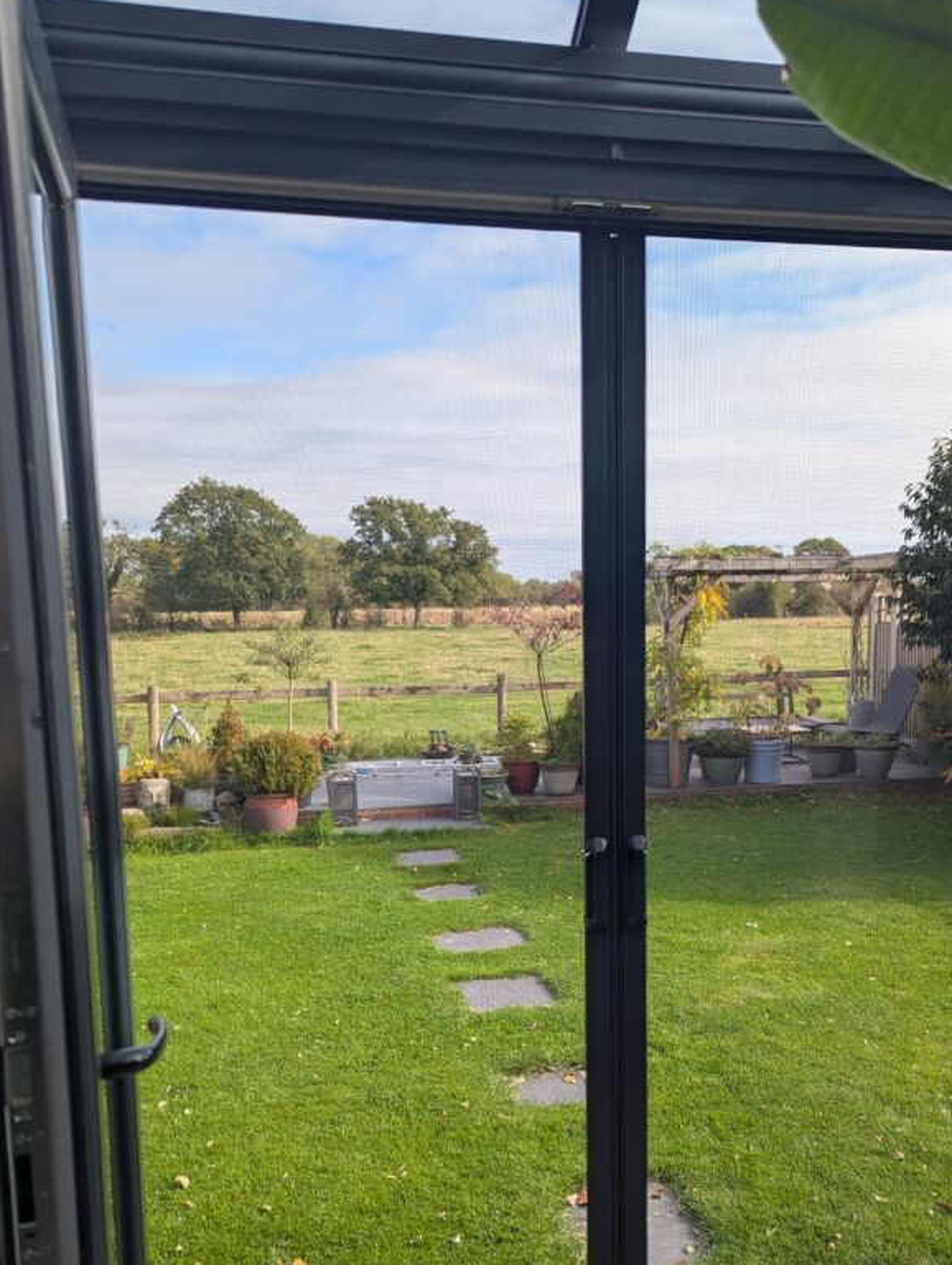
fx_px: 1171
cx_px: 590
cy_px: 769
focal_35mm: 32
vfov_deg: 56.3
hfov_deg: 43.9
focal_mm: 6.81
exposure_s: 1/686
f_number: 1.85
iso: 48
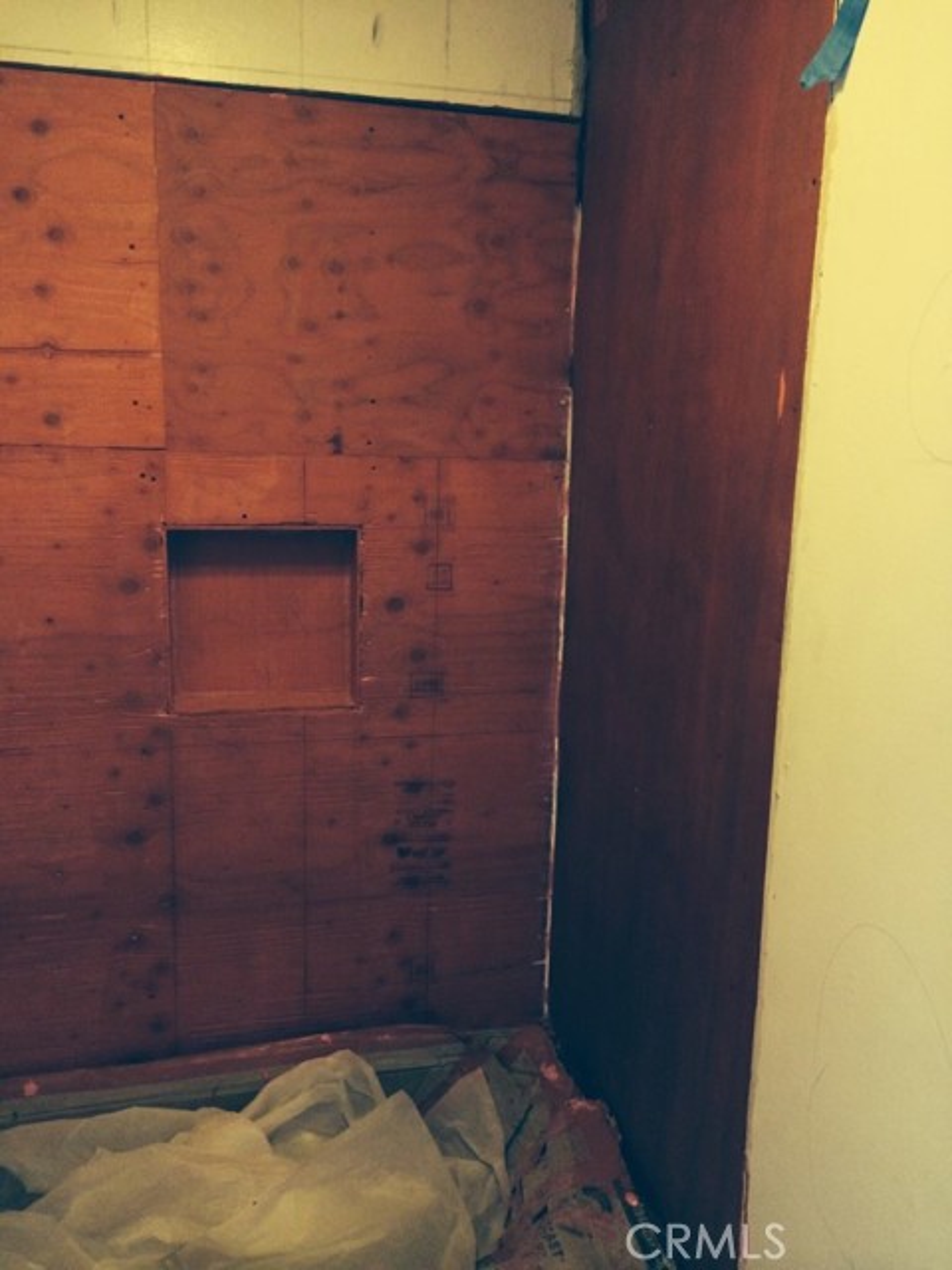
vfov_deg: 60.0
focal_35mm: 30
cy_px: 635
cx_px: 476
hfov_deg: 46.8
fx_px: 1100
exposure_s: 1/17
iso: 320
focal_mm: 4.12
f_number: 2.2
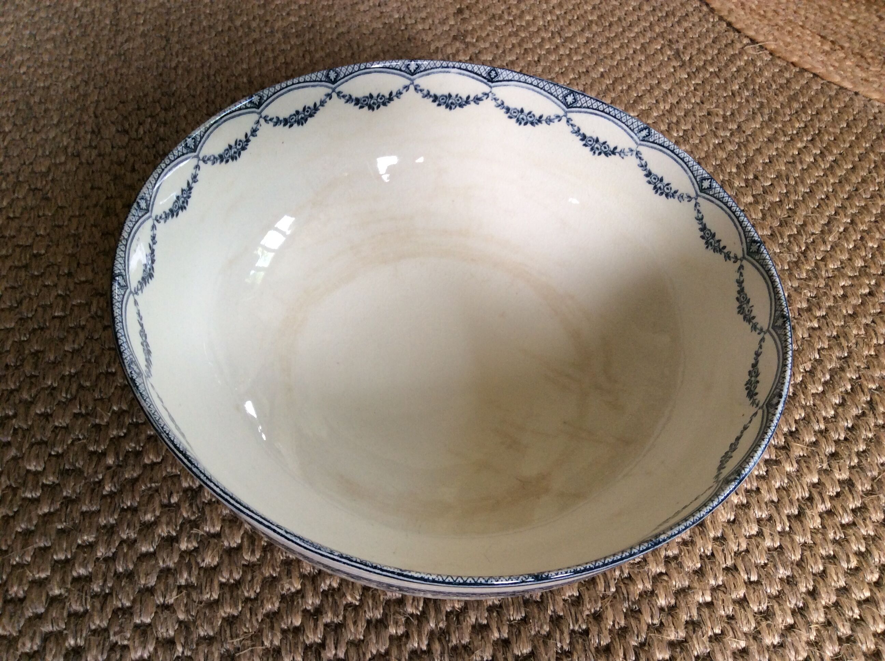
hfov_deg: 56.9
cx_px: 442
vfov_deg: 44.1
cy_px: 330
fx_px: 817
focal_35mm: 32
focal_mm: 3.3
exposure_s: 1/25
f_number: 2.4
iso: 50
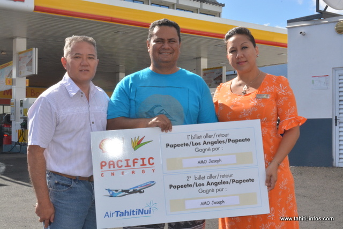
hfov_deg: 37.8
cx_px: 172
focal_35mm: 52
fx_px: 500
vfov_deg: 25.8
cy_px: 114
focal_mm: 35
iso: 1000
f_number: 29
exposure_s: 1/200
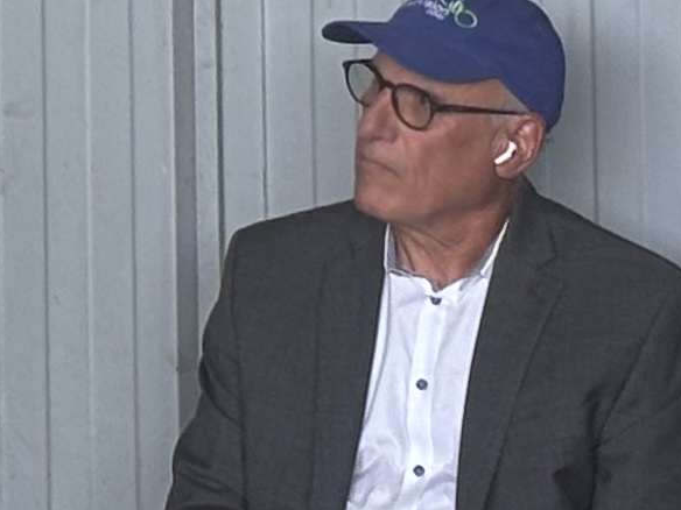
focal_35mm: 359
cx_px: -583
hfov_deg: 5.4
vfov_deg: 4.1
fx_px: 7063
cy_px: -588
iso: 40
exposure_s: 1/121
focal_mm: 5.96
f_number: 1.6
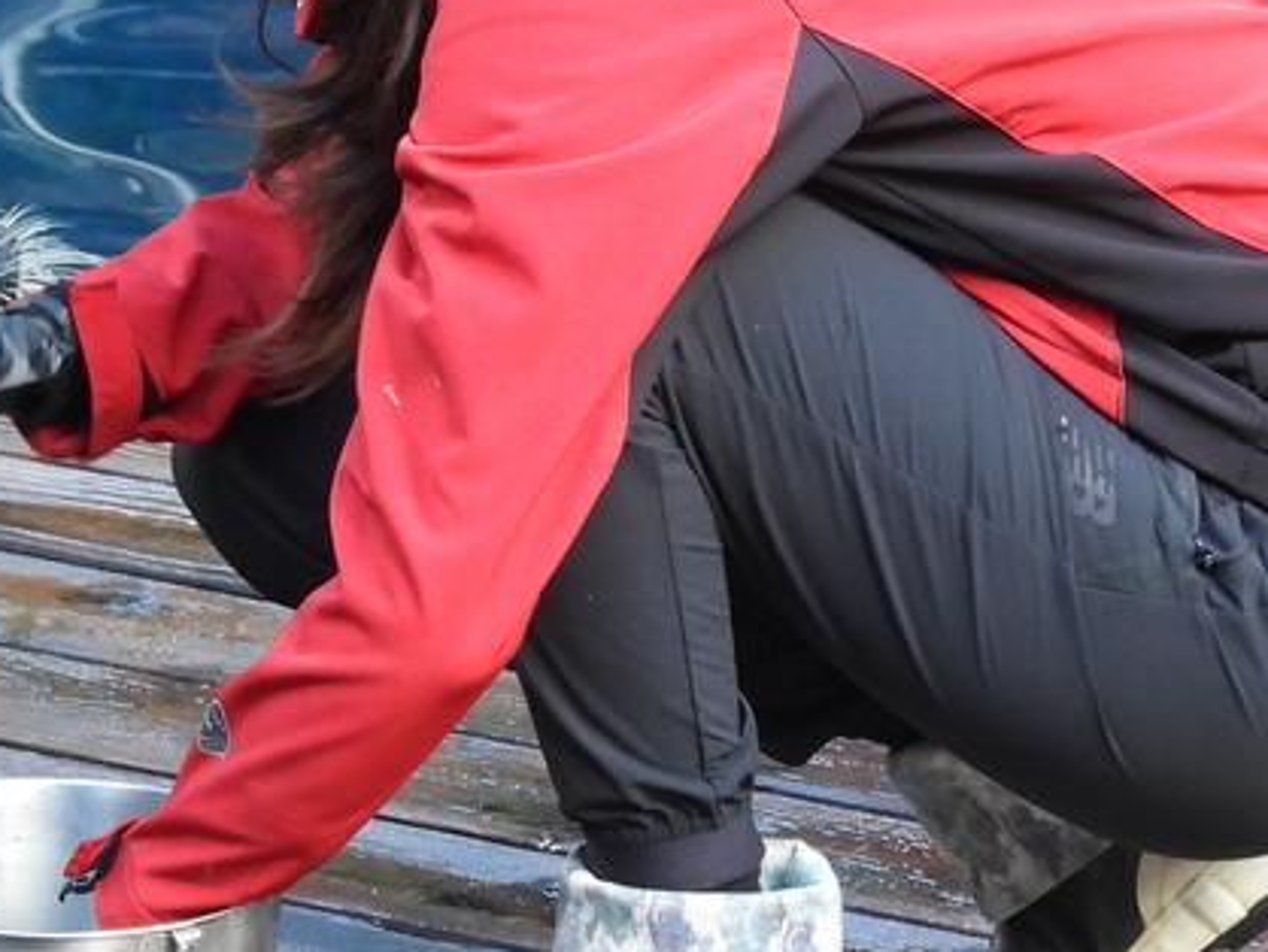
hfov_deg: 4.8
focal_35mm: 413
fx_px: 15137
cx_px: -237
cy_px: 446
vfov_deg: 3.6
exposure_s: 1/60
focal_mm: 24.1
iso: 320
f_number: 4
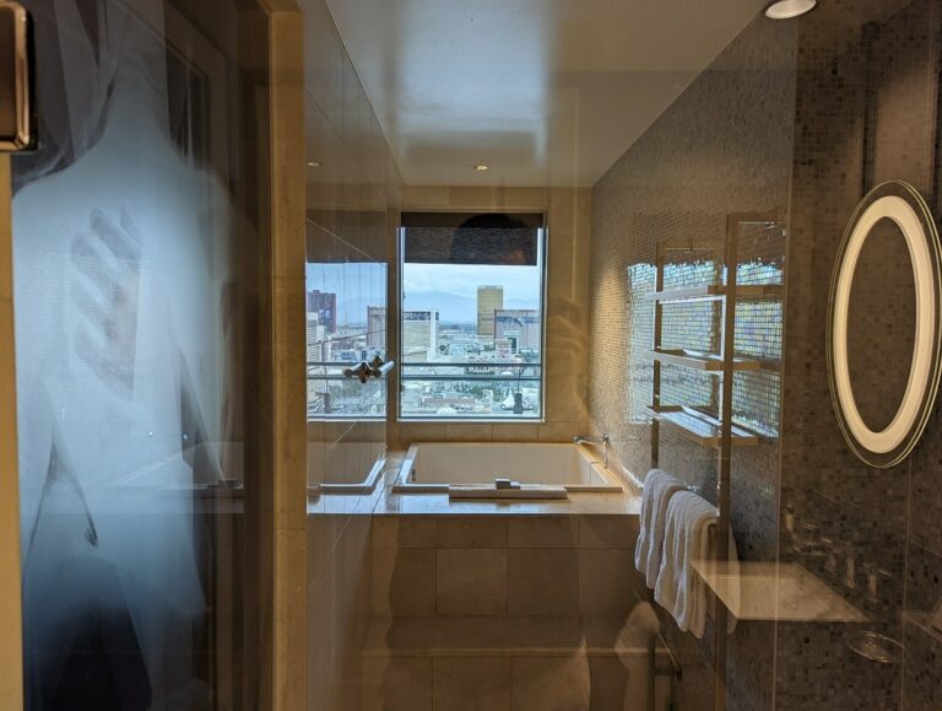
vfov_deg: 57.0
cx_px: 471
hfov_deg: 71.5
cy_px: 356
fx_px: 654
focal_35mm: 24
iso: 40
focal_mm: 6.81
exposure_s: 1/120
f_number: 1.85
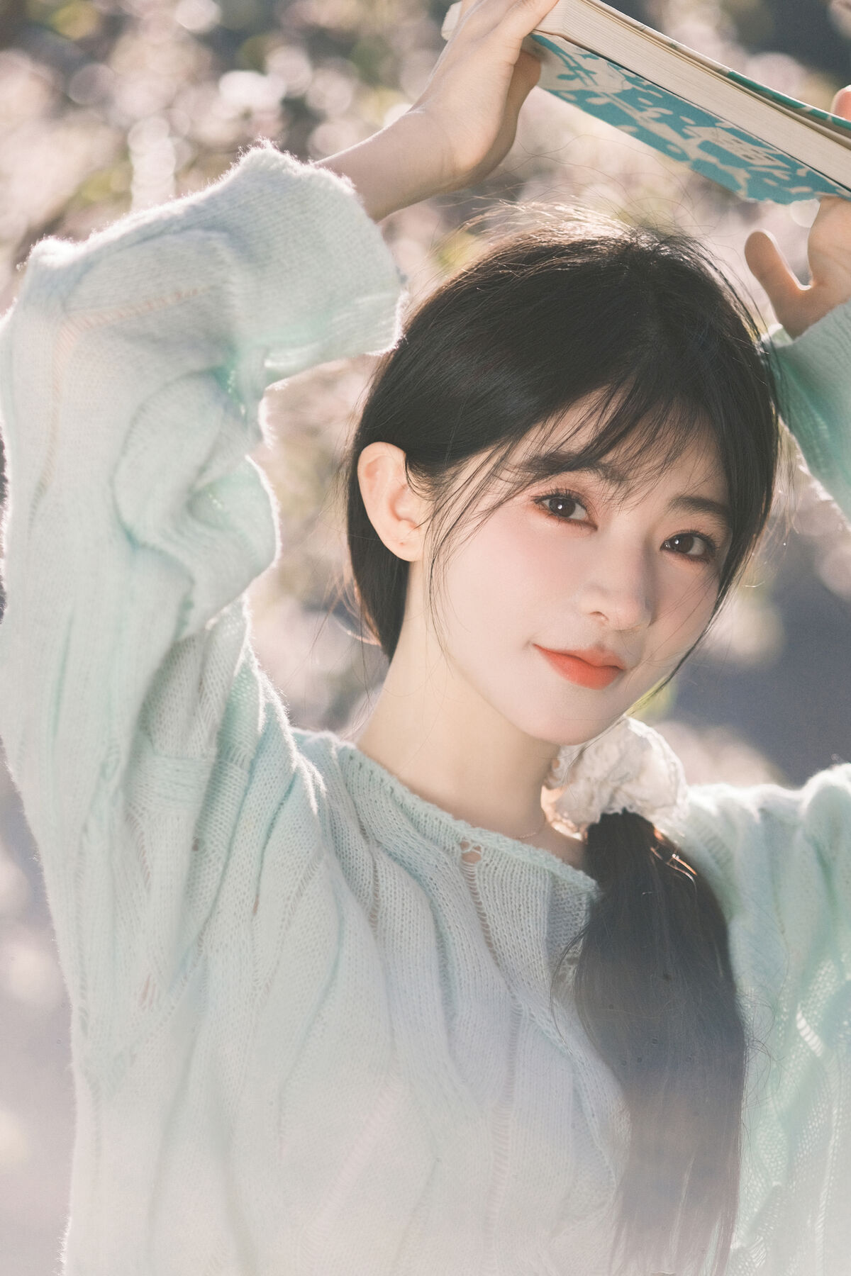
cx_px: 426
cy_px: 638
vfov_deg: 10.1
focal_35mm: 203
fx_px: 7197
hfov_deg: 6.8
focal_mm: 135
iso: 1000
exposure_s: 1/10000
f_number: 2
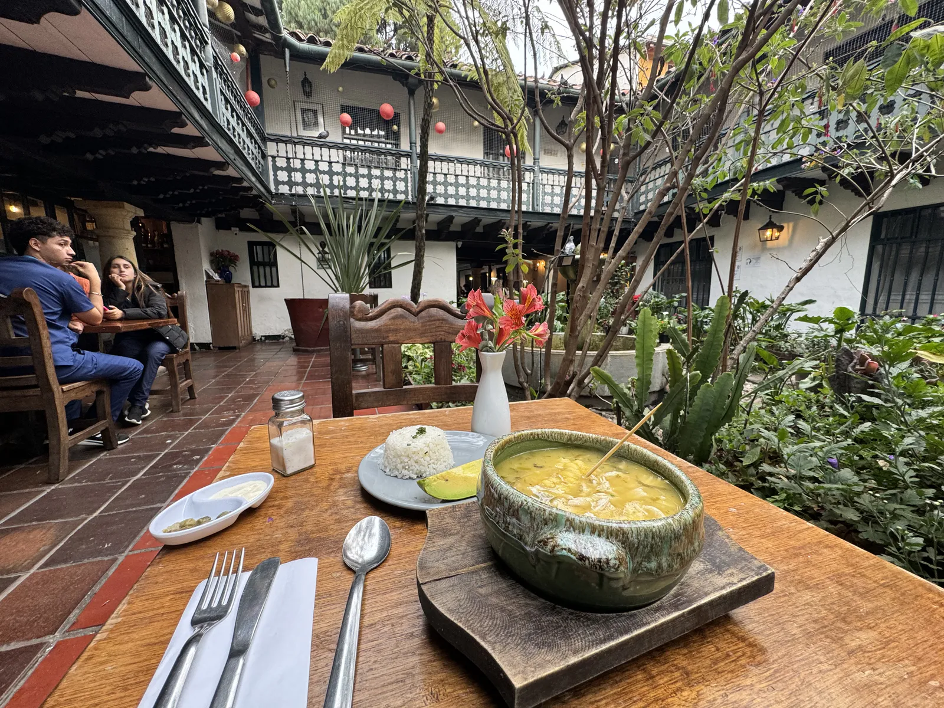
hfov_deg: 102.1
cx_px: 472
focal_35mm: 14
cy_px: 354
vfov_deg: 85.7
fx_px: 382
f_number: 2.2
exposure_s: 1/99
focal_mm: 2.22
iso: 125
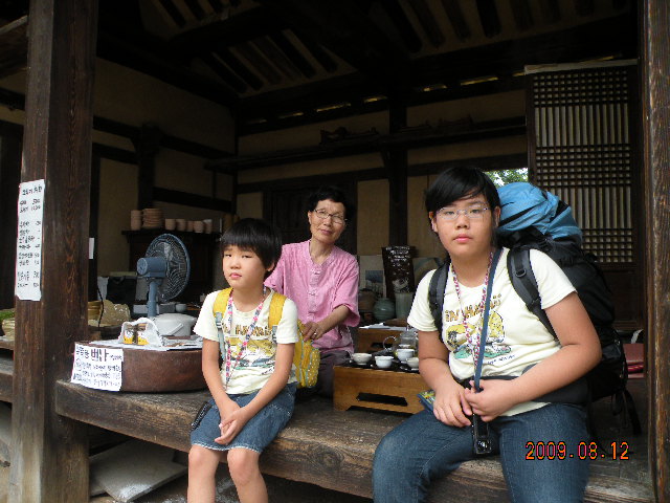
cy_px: 252
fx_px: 523
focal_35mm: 27
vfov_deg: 51.4
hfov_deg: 65.3
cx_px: 335
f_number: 2.8
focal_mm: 4.7
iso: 120
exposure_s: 1/59.8
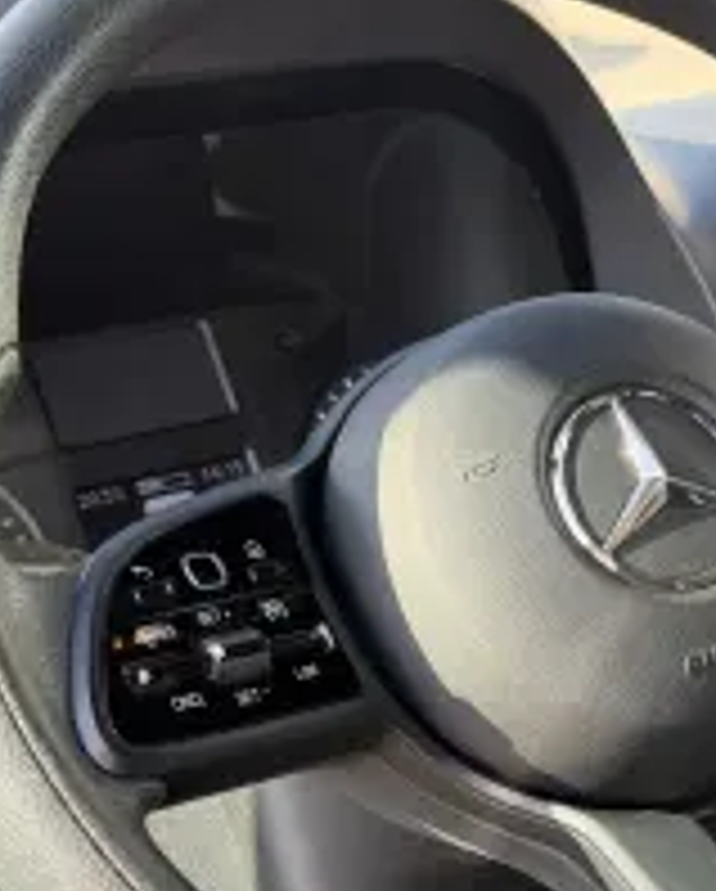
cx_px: 707
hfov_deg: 17.7
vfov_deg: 22.4
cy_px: 500
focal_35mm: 85
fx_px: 2246
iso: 64
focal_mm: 6.76
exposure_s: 1/189
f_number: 1.78
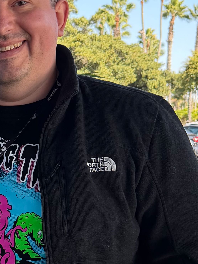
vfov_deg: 20.6
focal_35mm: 93
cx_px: -113
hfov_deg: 14.6
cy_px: 248
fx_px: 709
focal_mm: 6.76
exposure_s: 1/967
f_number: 1.78
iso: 100
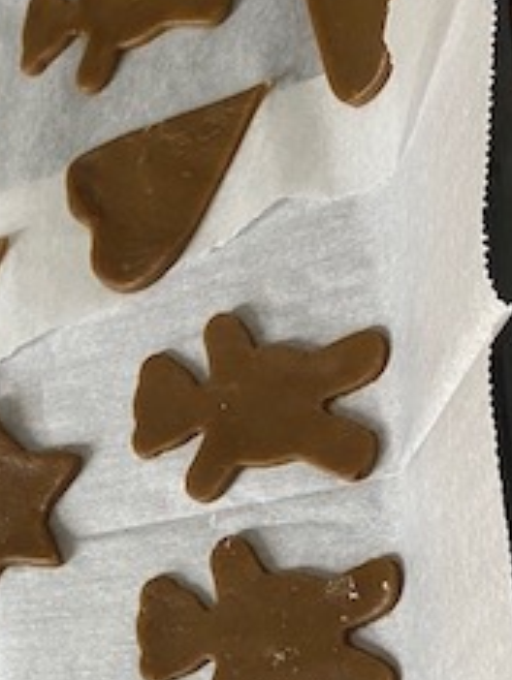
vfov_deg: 25.3
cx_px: -55
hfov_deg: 19.1
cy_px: 642
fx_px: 1457
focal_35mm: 74
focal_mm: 4.25
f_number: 1.8
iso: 125
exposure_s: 1/74
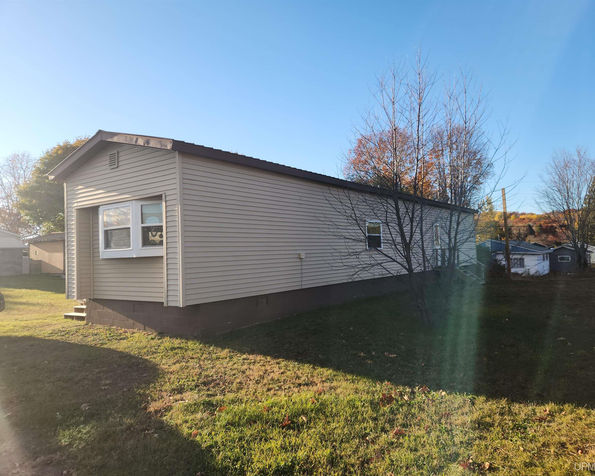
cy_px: 238
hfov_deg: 70.2
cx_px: 314
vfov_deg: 58.8
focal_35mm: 24
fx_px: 423
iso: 20
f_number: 1.8
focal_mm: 5.4
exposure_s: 1/696
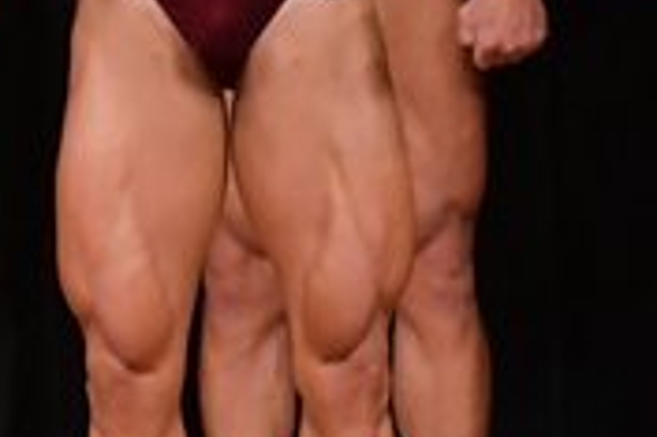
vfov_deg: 1.2
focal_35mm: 1189
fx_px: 21679
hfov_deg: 1.7
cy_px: 78
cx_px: 371
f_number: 5.6
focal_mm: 180
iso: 5000
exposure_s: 1/400
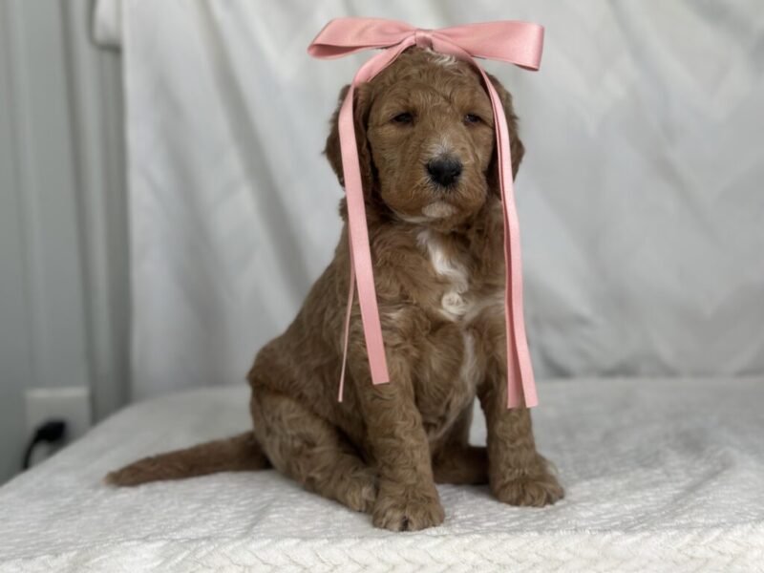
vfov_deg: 30.3
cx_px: 382
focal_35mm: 48
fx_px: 1059
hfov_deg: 39.7
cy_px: 286
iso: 80
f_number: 1.78
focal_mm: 6.86
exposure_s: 1/412
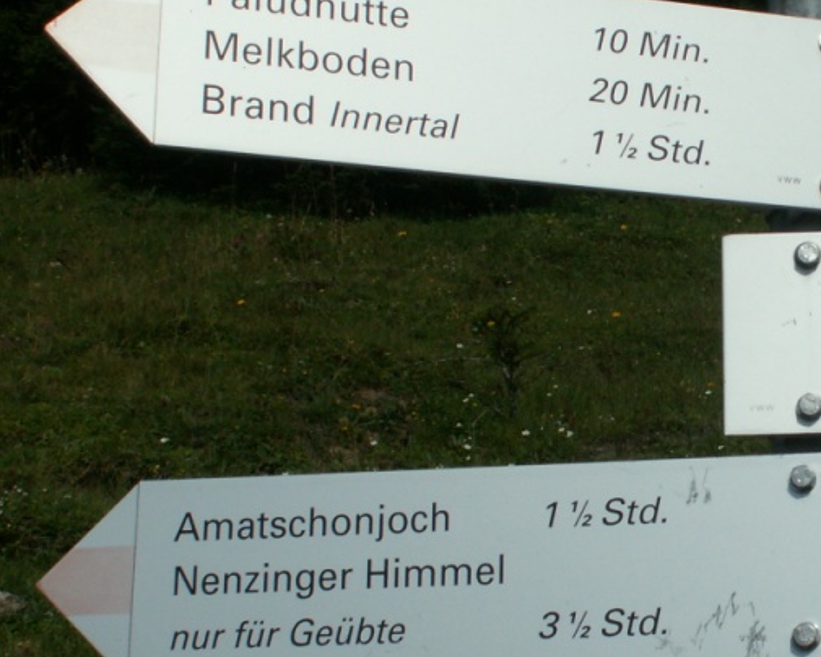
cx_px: 797
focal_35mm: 101
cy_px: 335
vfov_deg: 15.2
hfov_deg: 18.6
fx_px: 2454
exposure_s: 1/400
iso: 50
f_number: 8
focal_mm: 8.52
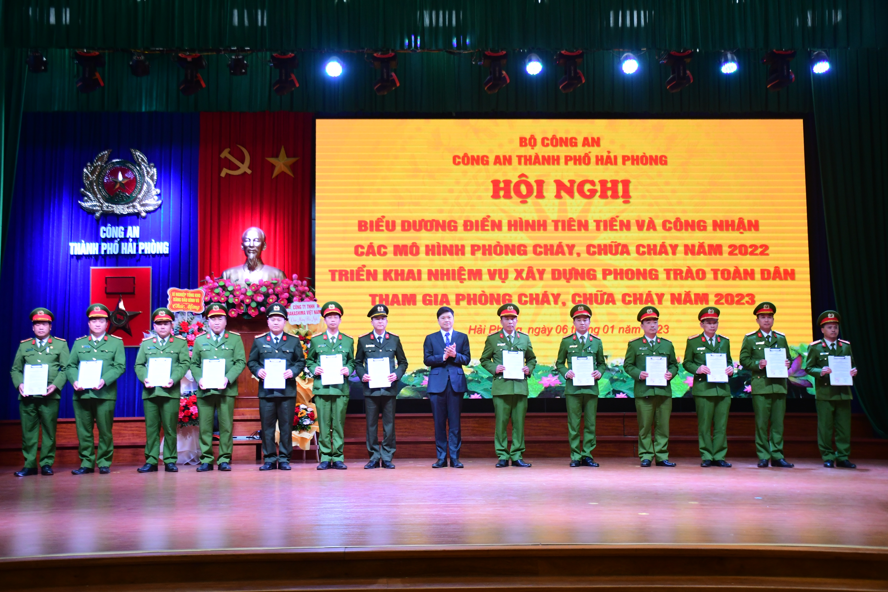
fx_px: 999
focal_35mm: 40
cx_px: 444
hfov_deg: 47.9
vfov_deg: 33.0
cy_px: 296
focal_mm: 27
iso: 1600
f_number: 5
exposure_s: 1/200
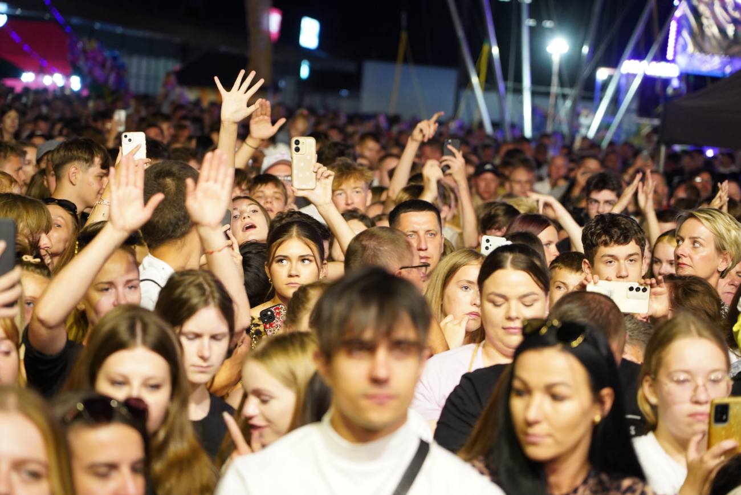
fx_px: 2161
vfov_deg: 13.0
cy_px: 248
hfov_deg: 19.5
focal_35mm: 105
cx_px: 370
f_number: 4
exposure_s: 1/100
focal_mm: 105
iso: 4000
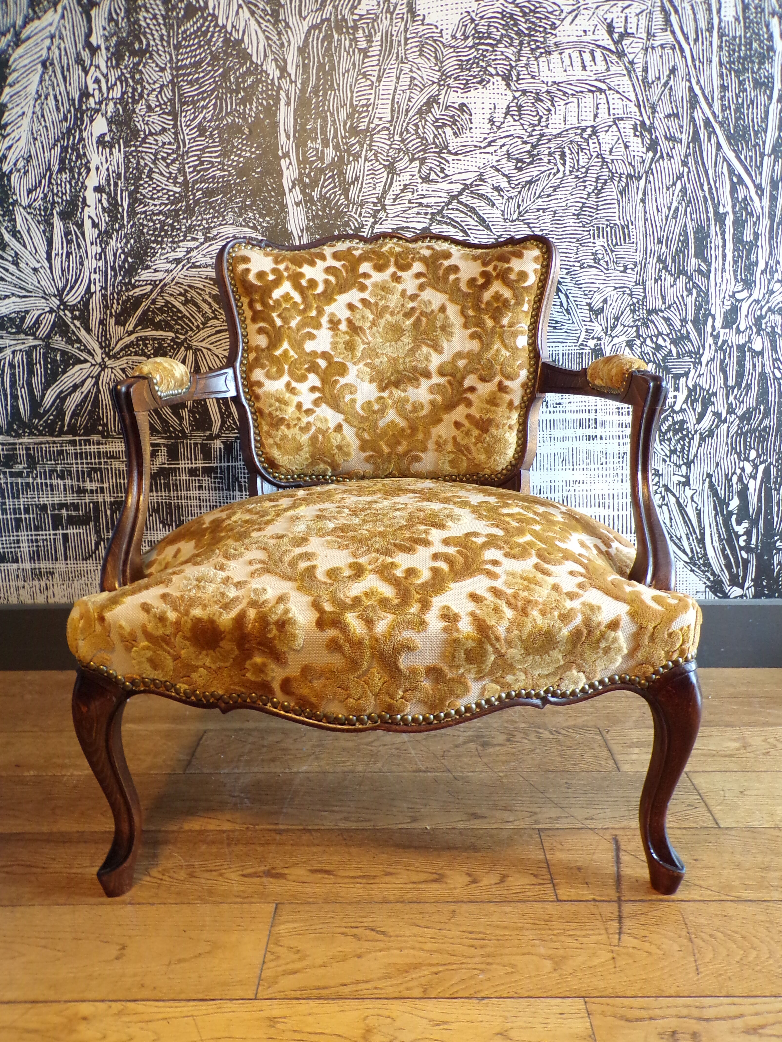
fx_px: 783
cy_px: 493
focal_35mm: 26
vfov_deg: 67.3
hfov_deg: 53.1
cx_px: 387
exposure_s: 1/17
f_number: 3
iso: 212
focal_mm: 4.3
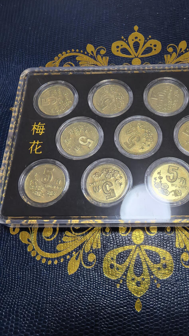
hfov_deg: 40.7
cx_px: 135
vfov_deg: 67.9
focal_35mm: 28
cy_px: 168
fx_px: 249
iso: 160
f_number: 2.2
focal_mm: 1.68
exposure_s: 1/50
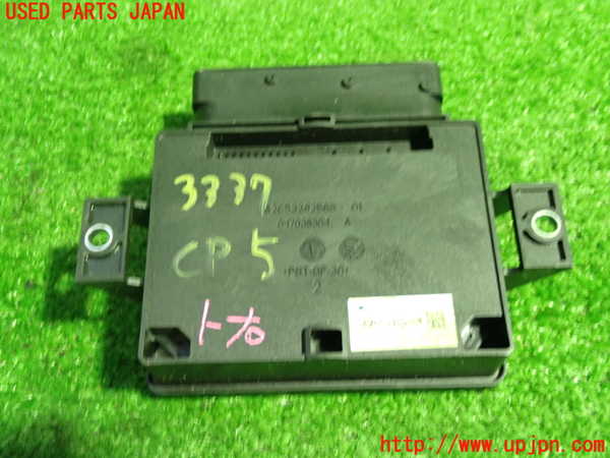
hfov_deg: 45.8
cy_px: 229
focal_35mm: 41
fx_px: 722
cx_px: 305
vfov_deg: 35.1
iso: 800
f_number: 2.8
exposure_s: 1/20
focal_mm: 7.31
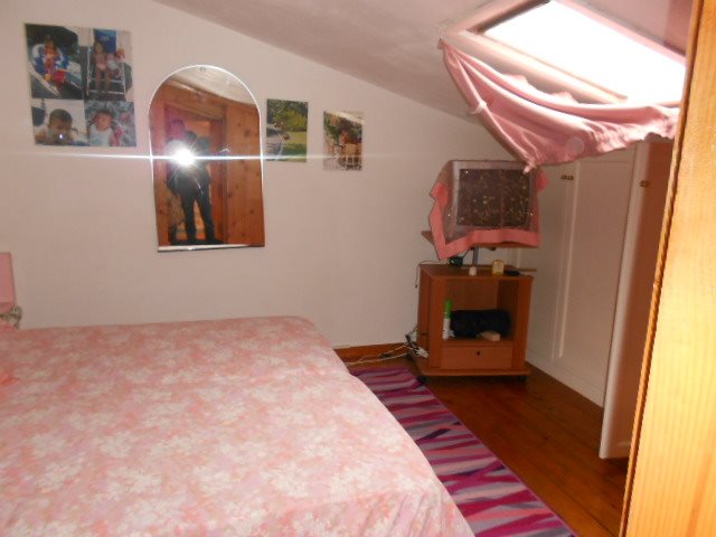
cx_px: 358
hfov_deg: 67.3
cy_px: 268
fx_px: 538
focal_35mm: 26
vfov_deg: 53.1
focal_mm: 4.6
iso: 250
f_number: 3.2
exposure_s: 1/25
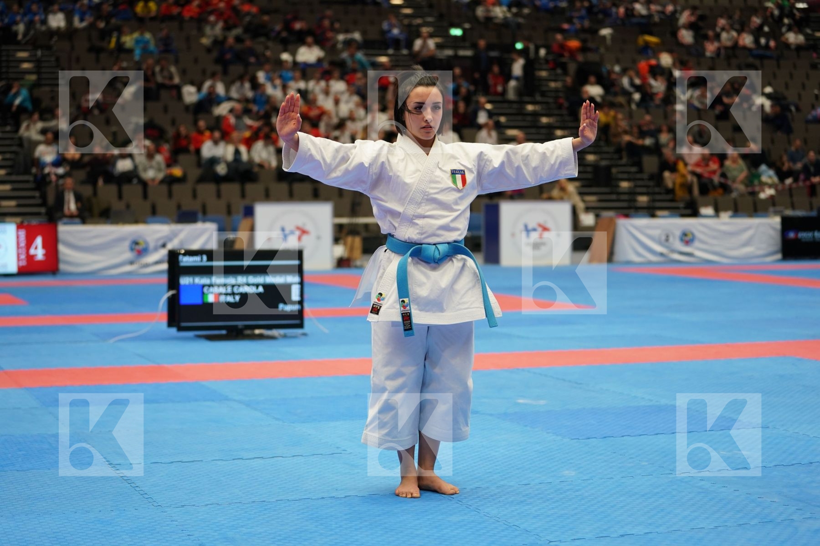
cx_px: 410
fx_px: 1594
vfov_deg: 19.5
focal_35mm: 70
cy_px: 273
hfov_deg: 28.8
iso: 1250
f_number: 2.8
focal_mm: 70
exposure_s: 1/500
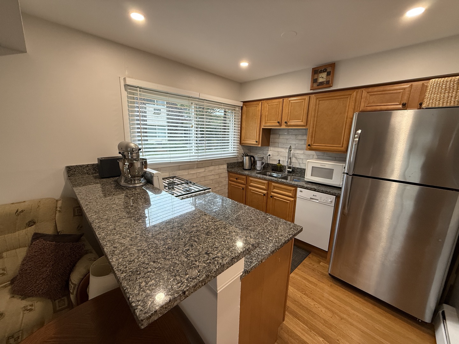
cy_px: 172
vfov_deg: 85.7
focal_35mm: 14
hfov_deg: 102.1
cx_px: 230
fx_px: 186
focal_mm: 2.22
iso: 200
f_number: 2.2
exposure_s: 1/120
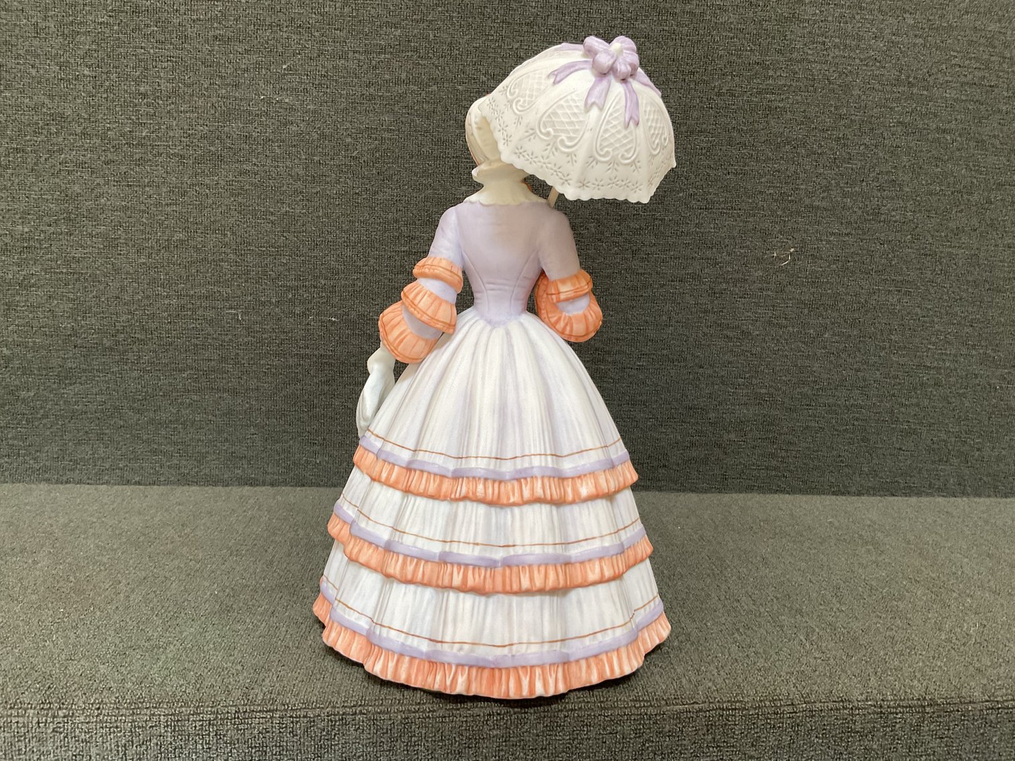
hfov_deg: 61.7
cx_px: 508
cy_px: 380
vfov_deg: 48.2
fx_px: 850
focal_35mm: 29
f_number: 1.8
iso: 100
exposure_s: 1/60
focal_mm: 3
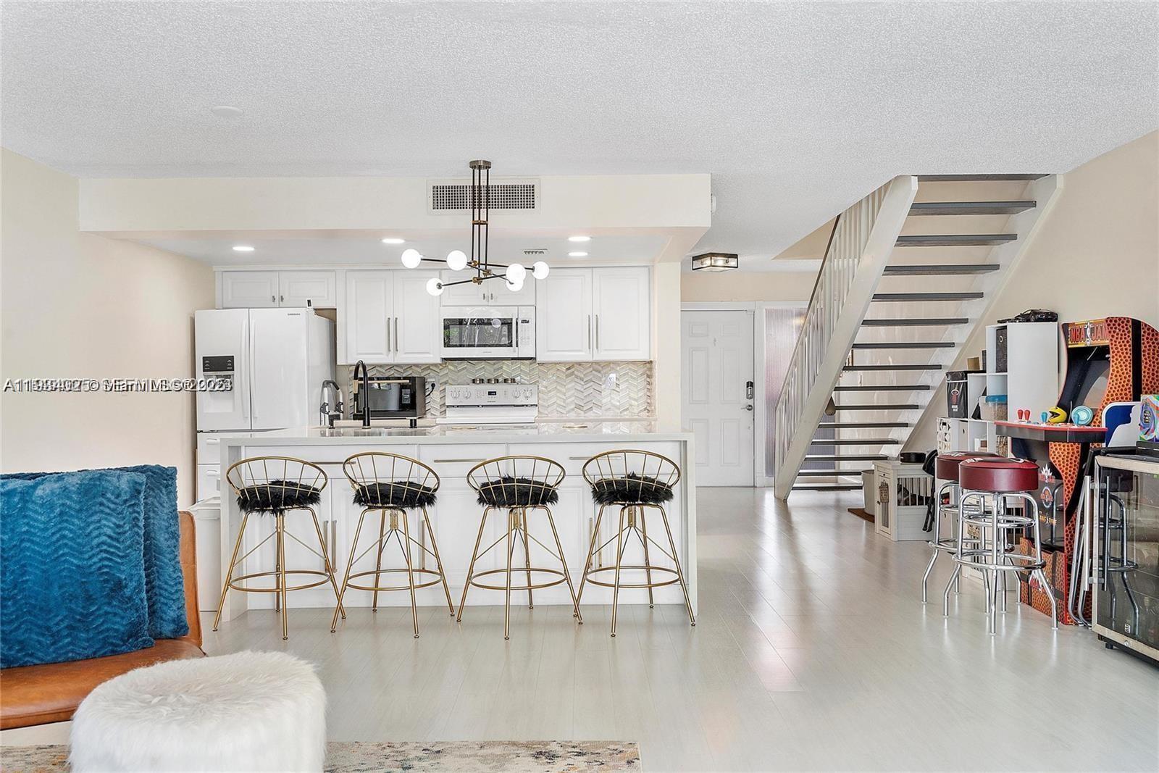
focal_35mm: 30
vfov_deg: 43.6
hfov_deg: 61.9
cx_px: 580
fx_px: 966
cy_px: 386
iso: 500
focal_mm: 30
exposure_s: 1/30
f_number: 8
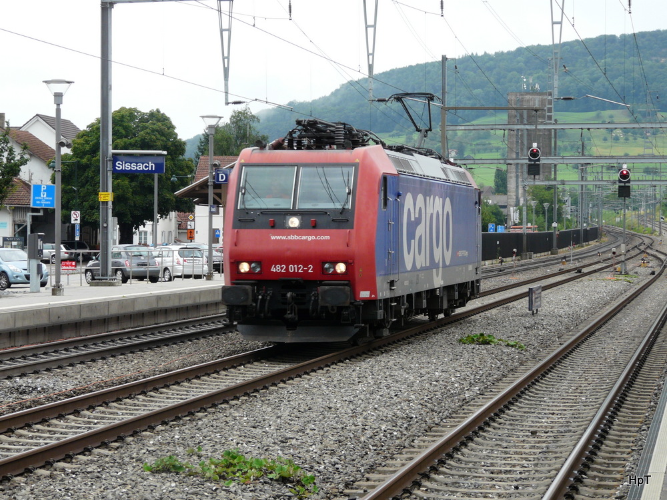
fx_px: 1946
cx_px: 334
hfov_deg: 19.4
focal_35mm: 101
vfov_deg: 14.6
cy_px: 250
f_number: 4
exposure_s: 1/200
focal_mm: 16.6
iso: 100
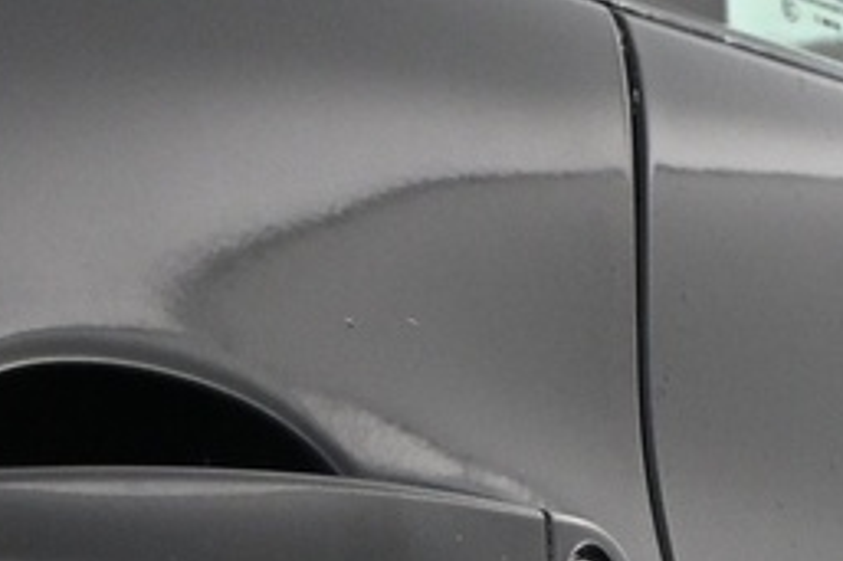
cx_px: -16
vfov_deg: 6.7
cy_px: 1663
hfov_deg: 11.0
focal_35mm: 185
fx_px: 4319
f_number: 3.8
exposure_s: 1/50
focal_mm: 19.5
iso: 1000
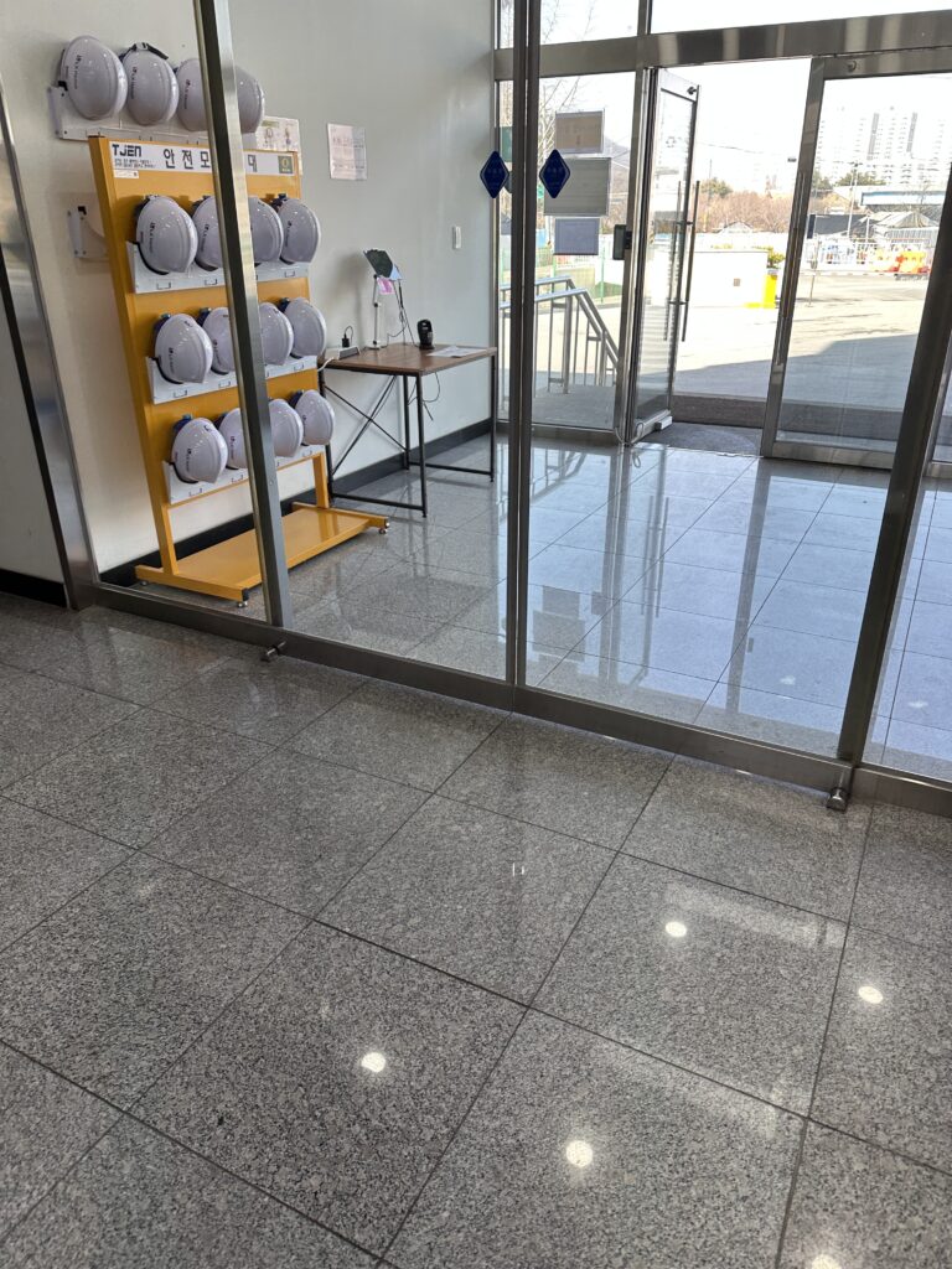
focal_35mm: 24
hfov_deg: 56.8
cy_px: 634
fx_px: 880
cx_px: 476
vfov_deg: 71.6
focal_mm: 6.86
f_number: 1.78
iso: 64
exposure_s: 1/187
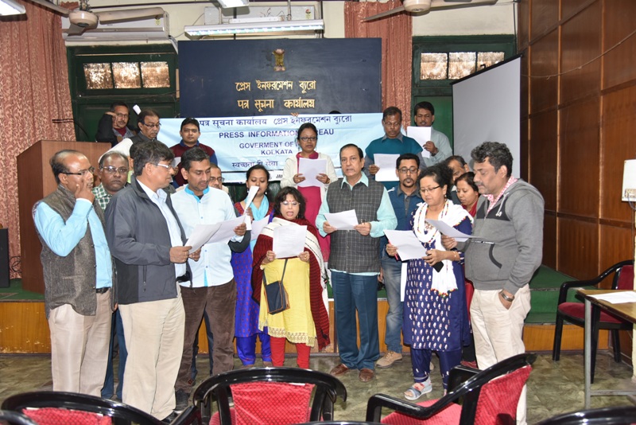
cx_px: 318
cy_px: 212
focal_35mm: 31
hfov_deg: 60.3
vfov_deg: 42.4
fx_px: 548
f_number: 4.5
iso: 640
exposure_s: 1/60
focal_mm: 31
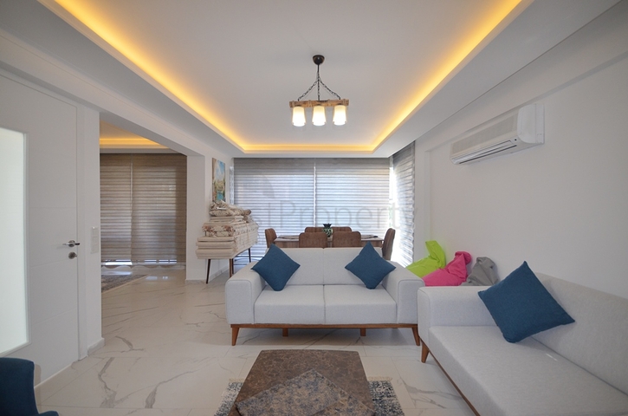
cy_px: 208
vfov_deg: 77.1
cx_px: 314
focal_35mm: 15
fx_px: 261
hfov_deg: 100.5
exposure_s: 1/125
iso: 800
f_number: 5.6
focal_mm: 10
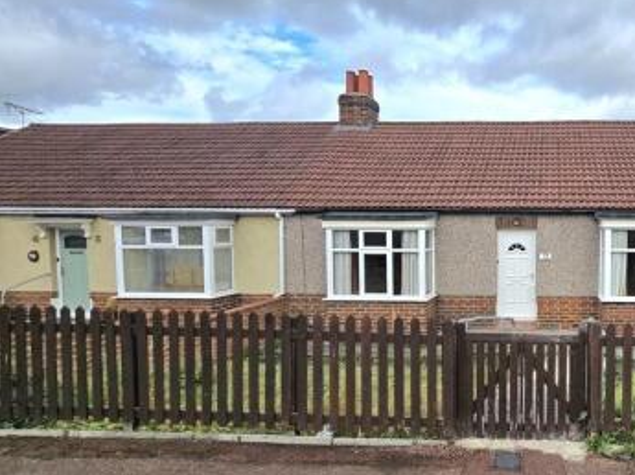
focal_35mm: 22
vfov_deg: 61.0
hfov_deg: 67.0
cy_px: 244
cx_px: 535
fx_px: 403
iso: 50
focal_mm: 2.2
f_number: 2.2
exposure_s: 1/1429
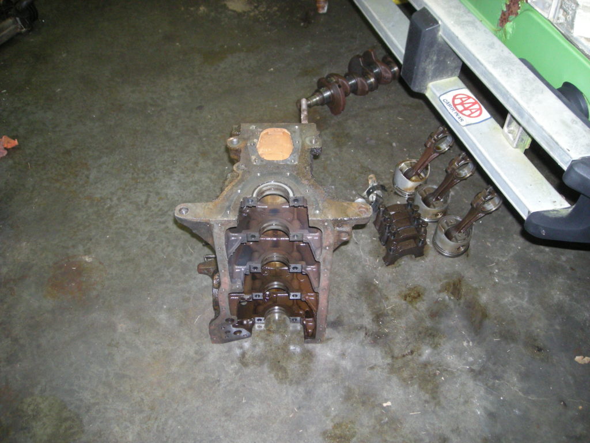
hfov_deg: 52.6
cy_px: 222
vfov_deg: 40.7
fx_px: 597
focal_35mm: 35
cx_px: 295
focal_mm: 5.7
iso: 239
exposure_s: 1/60
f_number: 2.8
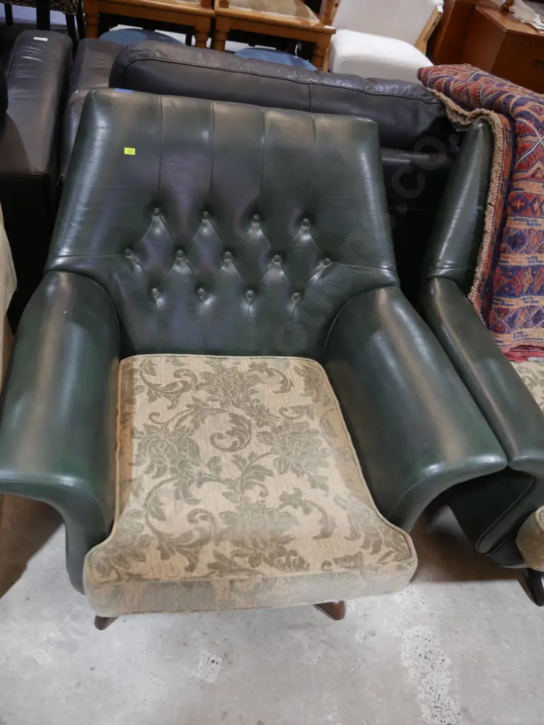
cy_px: 362
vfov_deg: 63.4
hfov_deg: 49.8
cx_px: 272
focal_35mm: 28
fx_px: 586
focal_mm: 14
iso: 400
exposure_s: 1/60
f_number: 3.5
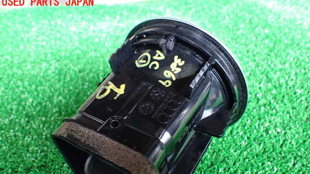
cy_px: 113
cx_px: 156
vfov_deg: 35.3
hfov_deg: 59.5
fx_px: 271
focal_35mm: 33
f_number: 2.3
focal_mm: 5.4
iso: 800
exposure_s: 1/50
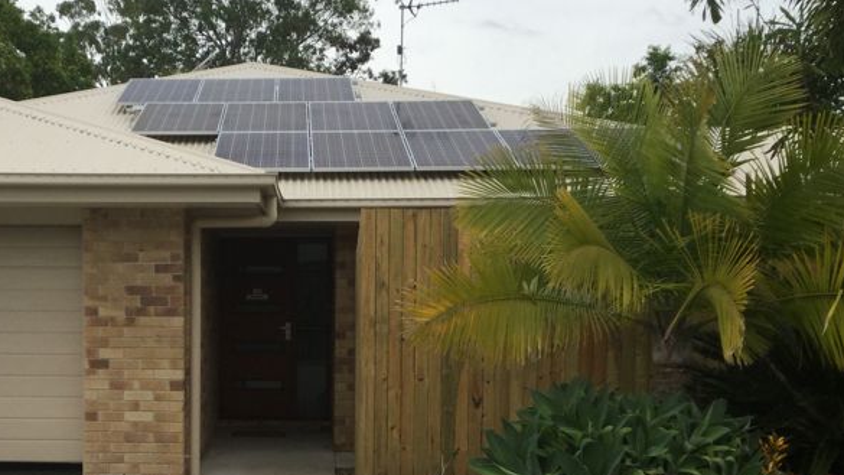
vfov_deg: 22.8
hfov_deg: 39.1
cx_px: 242
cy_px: 360
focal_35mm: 52
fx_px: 1164
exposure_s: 1/1235
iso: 25
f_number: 2.4
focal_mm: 3.3
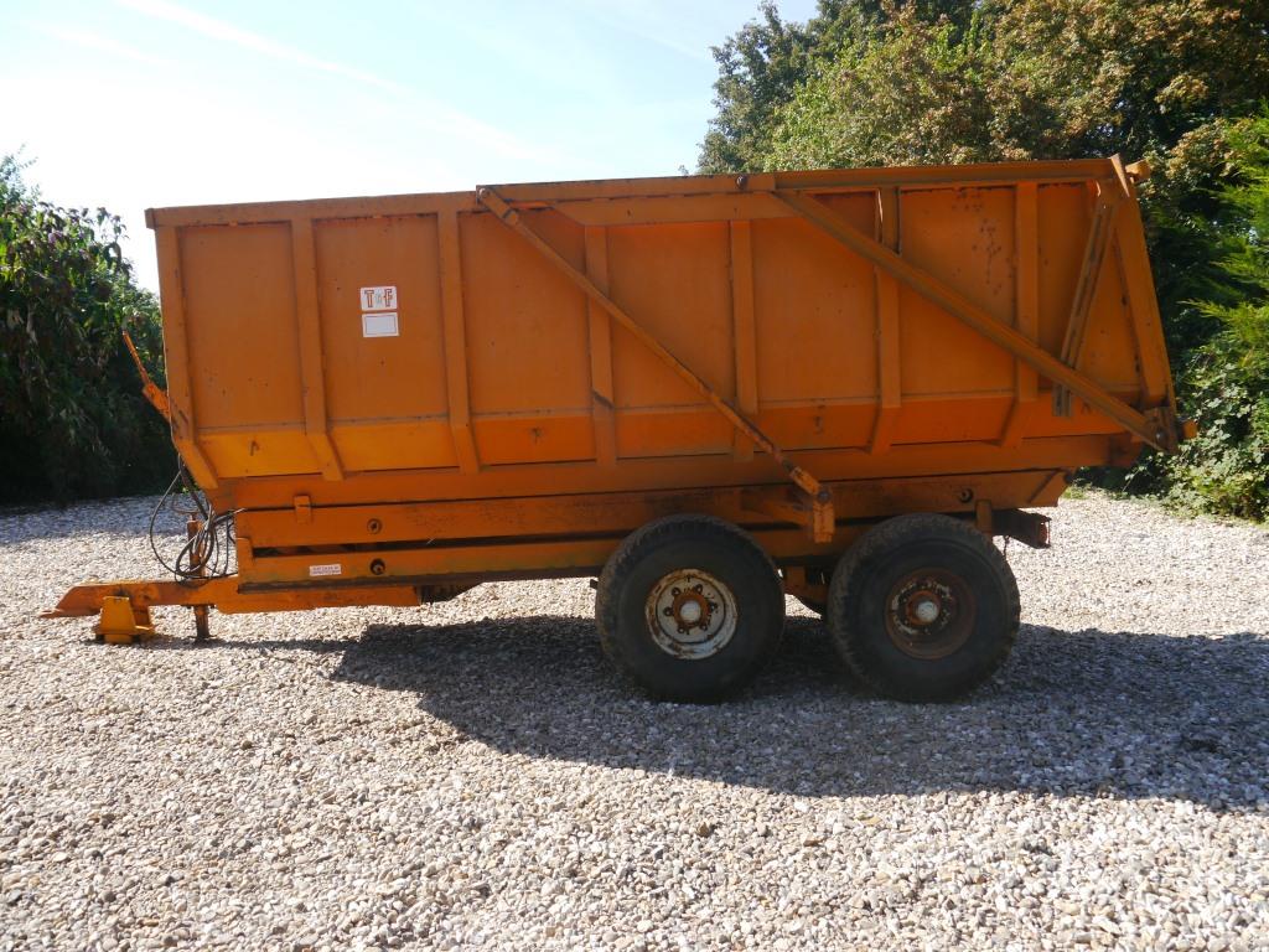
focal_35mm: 28
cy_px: 476
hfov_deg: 63.4
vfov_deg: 49.7
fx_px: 1026
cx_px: 634
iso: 160
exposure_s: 1/320
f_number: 5.6
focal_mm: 14
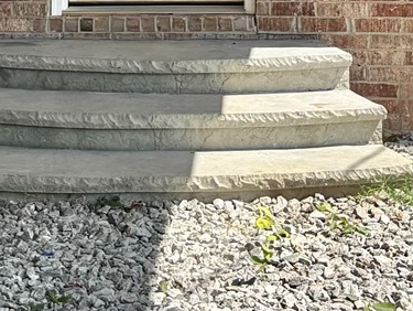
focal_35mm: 133
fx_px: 1588
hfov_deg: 14.8
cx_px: 268
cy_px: -261
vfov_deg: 10.5
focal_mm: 5.96
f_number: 1.6
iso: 50
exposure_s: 1/1616
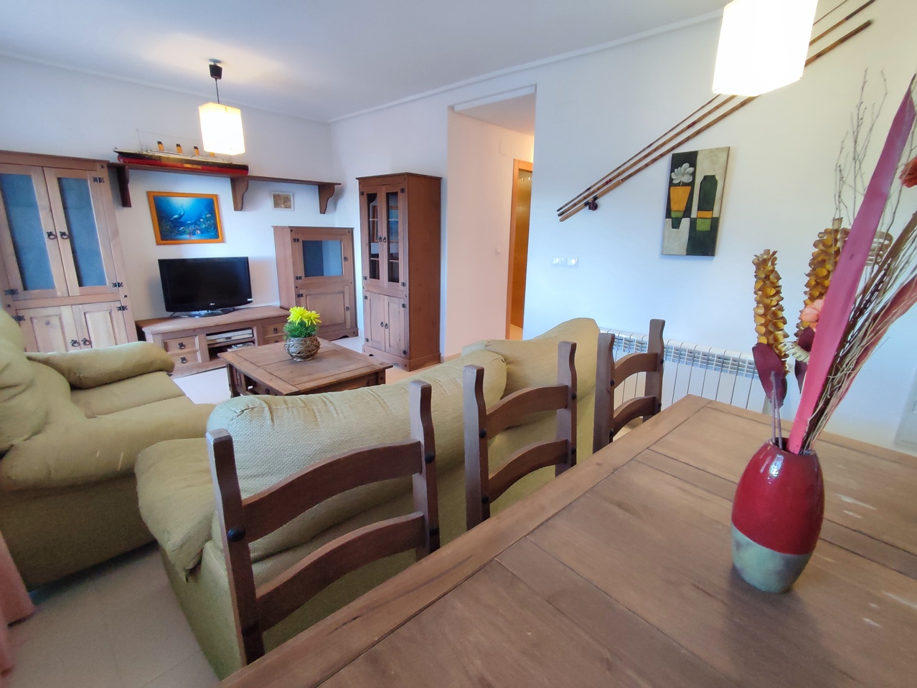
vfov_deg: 78.2
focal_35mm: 16
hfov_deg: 94.5
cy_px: 344
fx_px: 424
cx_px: 458
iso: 235
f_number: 2.2
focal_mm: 1.65
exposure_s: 1/25
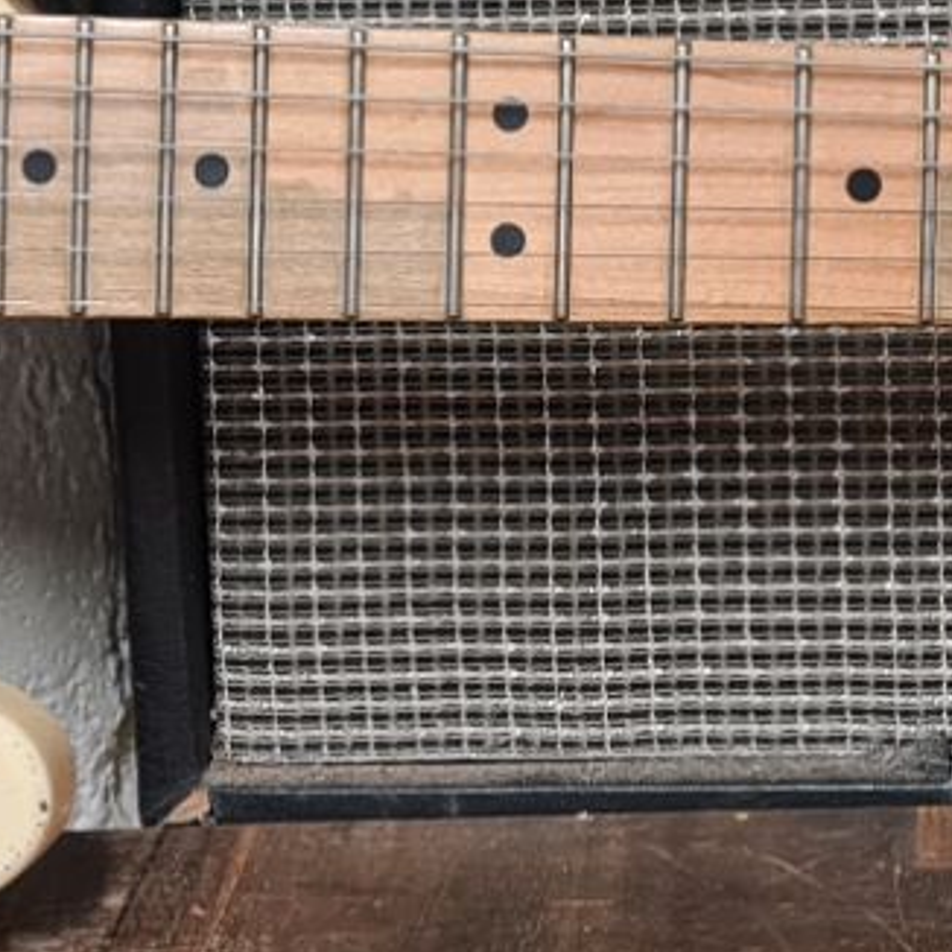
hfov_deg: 12.4
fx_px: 4387
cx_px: 584
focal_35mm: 141
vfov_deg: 12.4
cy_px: 307
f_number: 1.8
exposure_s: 1/50
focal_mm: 5.4
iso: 160
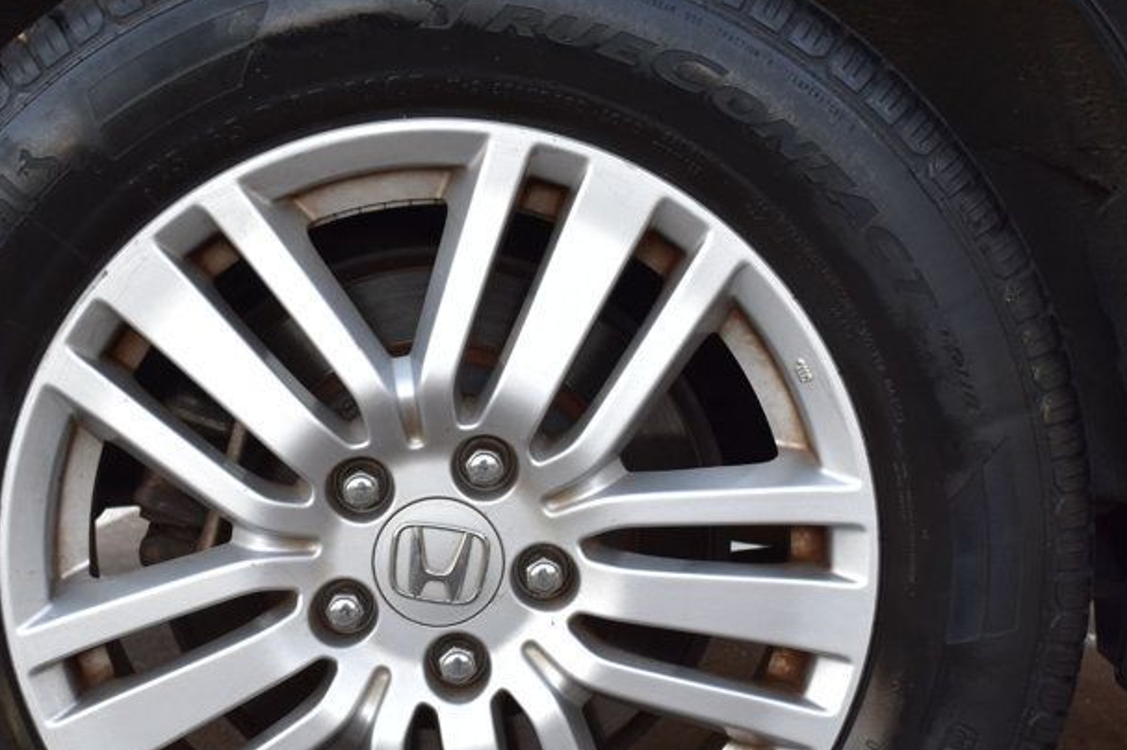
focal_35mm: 81
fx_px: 2534
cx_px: 486
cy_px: 520
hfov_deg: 25.1
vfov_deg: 16.8
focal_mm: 32
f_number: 7.1
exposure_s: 1/25
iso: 400
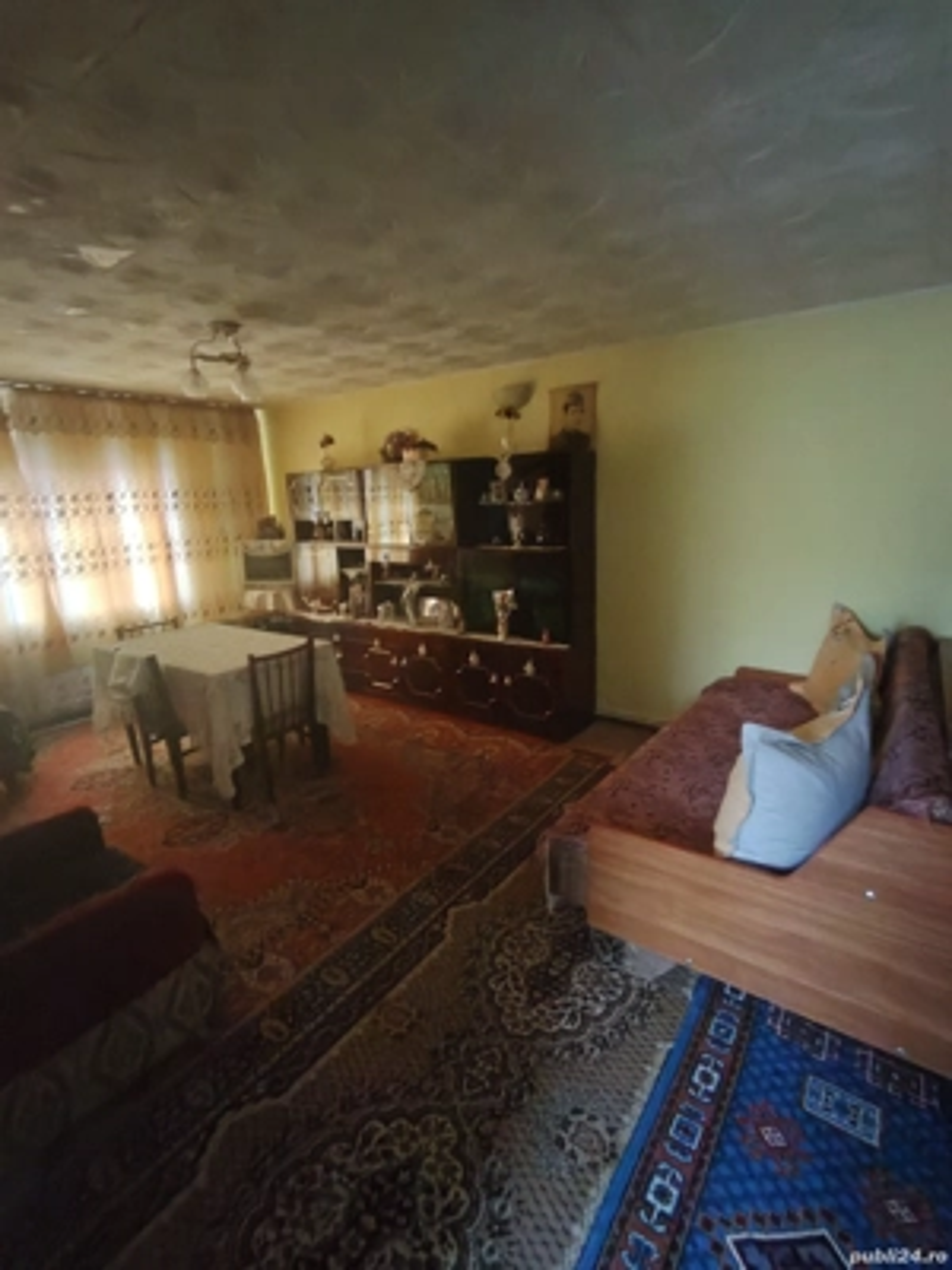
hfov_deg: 74.7
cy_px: 635
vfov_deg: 91.0
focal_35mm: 17
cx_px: 476
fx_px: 623
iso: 3456
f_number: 2.2
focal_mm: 1.43
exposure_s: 1/14.3
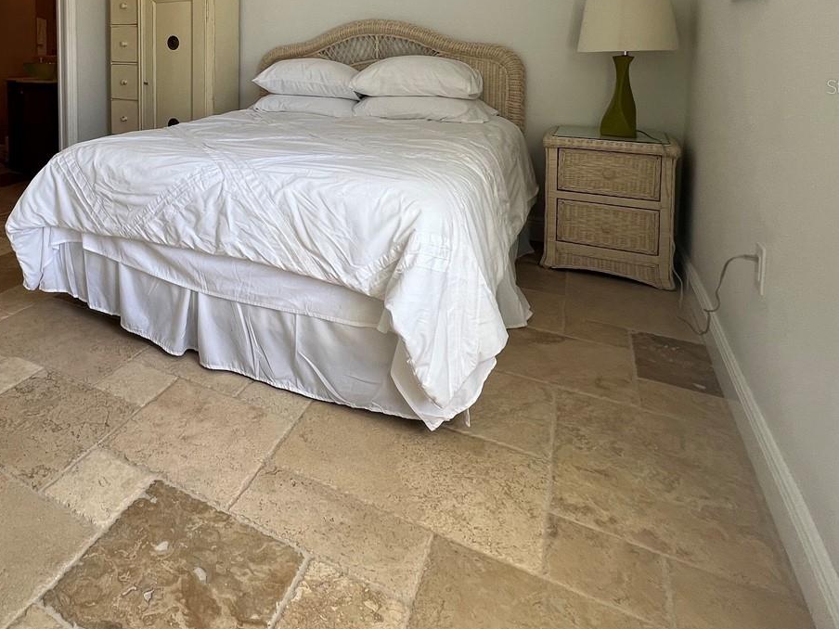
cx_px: 172
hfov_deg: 67.2
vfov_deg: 53.0
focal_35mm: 23
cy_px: 86
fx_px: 557
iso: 40
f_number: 1.8
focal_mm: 1.57
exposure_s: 1/99
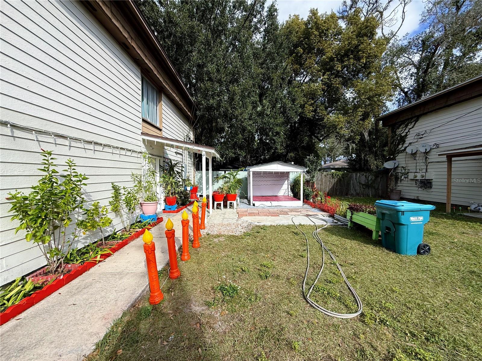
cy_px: 180
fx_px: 195
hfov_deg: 102.1
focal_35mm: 14
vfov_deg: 85.7
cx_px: 241
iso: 50
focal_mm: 2.22
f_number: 2.2
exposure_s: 1/1285
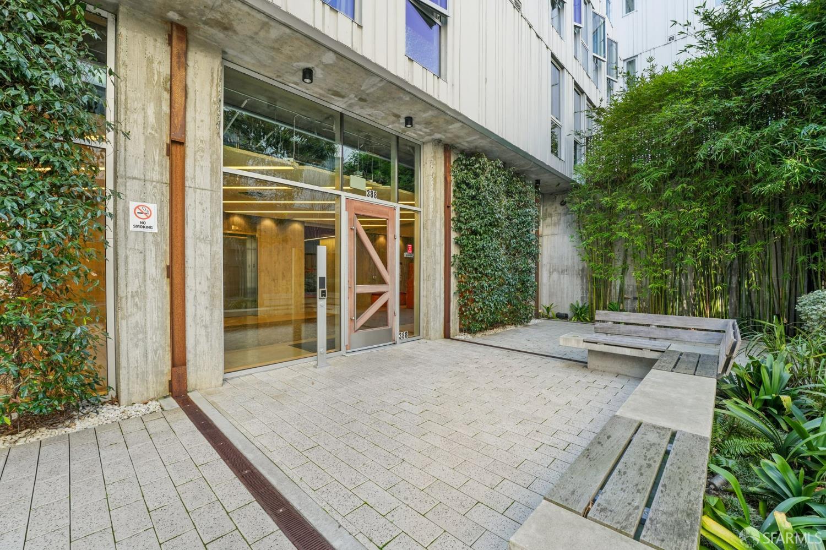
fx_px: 321
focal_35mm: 14
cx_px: 413
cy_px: 275
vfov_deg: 81.2
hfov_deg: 104.3
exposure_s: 1/50
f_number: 8
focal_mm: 14
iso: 640
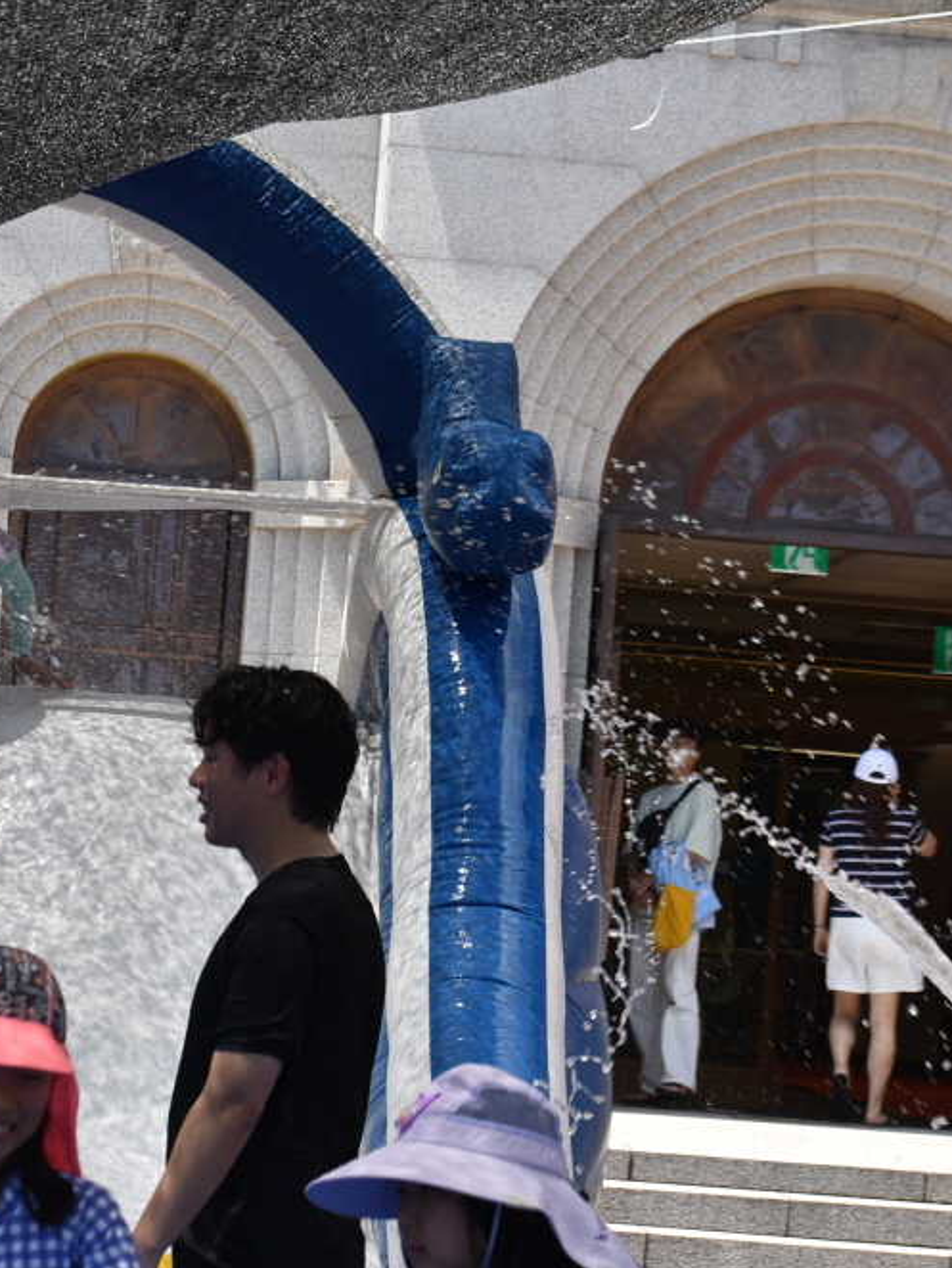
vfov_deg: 11.6
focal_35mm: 170
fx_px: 6230
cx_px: 71
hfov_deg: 8.7
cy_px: 638
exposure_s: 1/250
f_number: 8
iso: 200
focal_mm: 78
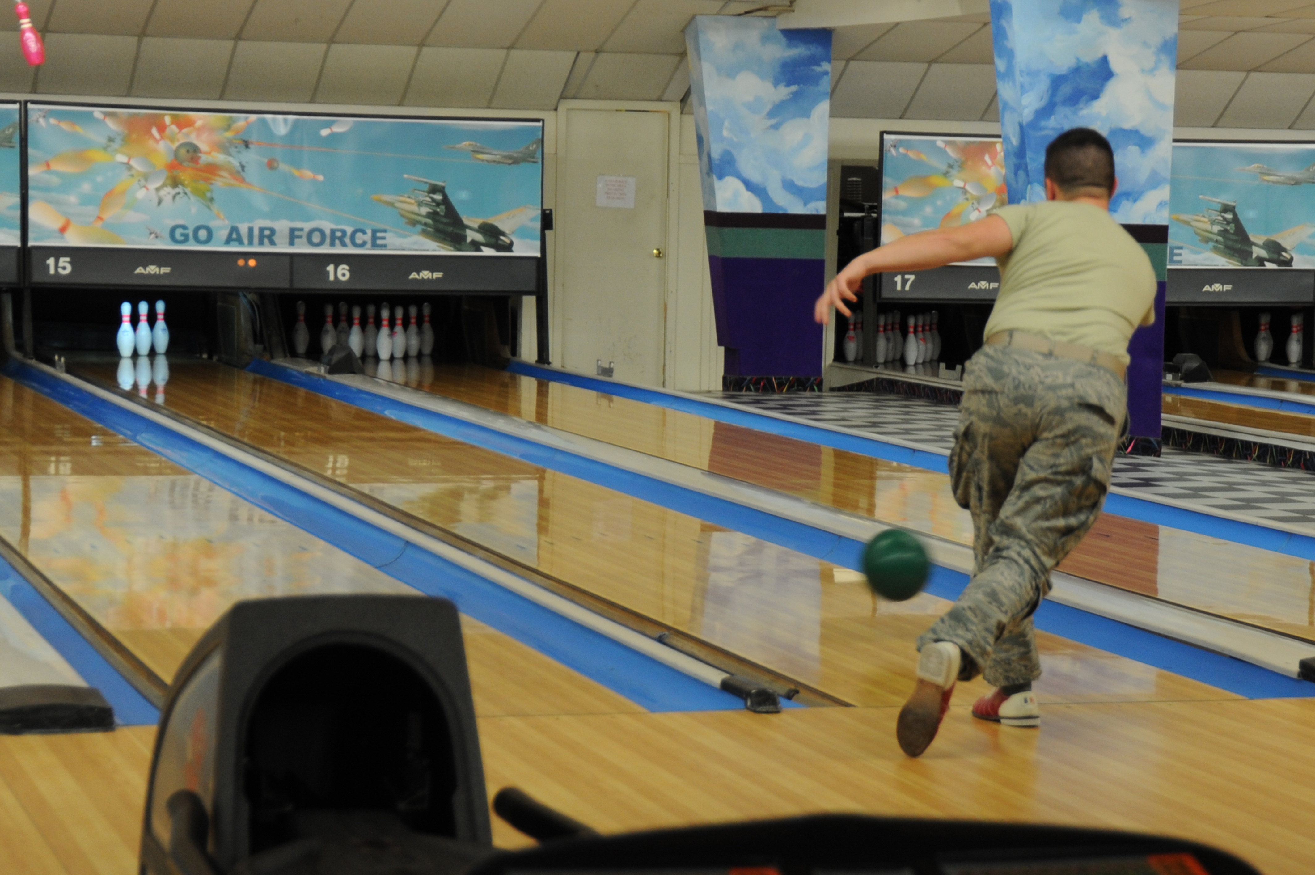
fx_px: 2263
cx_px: 658
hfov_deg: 32.4
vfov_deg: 21.9
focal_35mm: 62
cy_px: 438
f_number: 5.6
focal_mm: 62
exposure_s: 1/60
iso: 1000
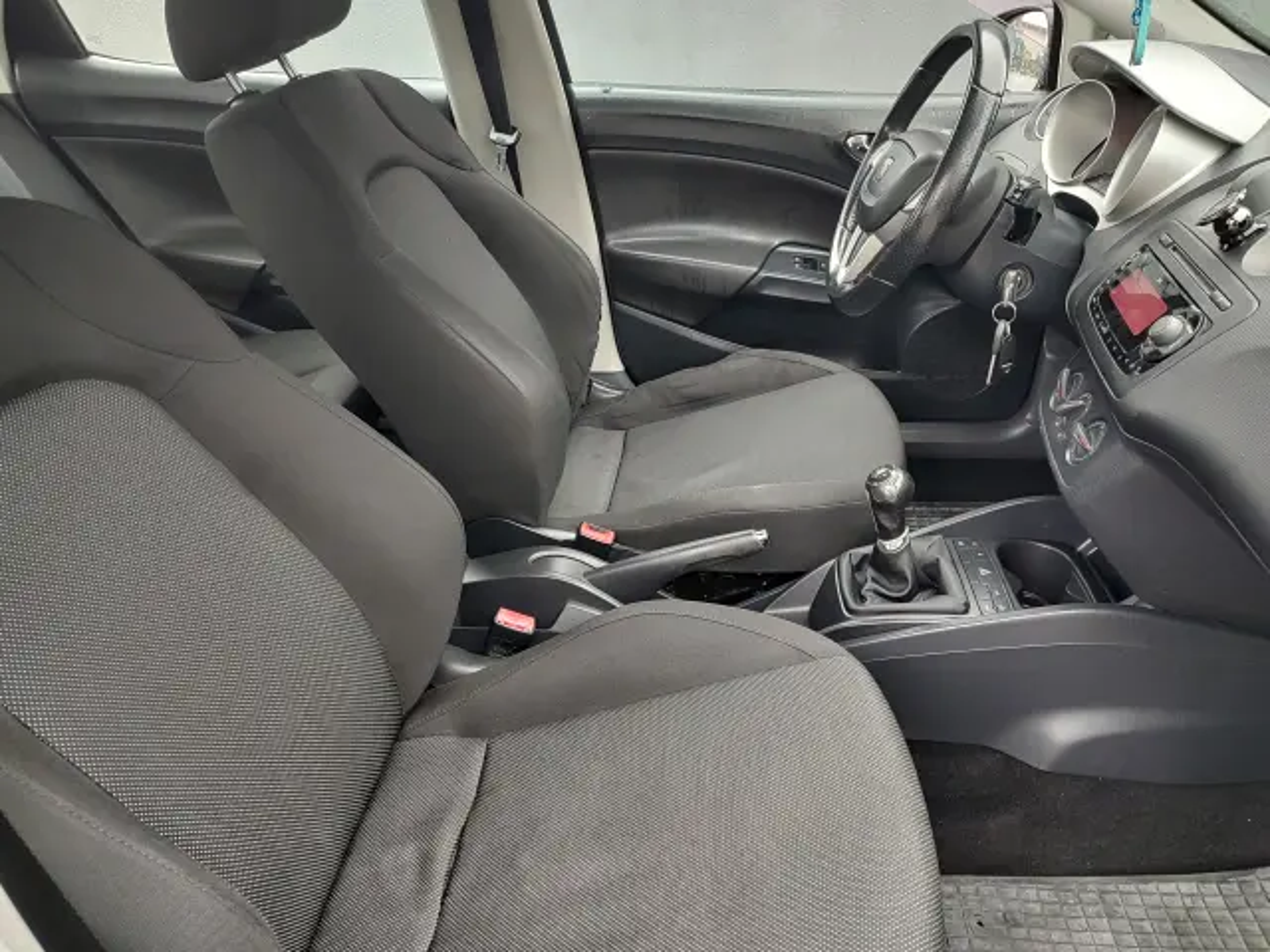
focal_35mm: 23
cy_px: 476
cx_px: 635
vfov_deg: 58.9
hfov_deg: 73.9
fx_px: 844
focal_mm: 5.56
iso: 267
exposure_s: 1/50
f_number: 1.8
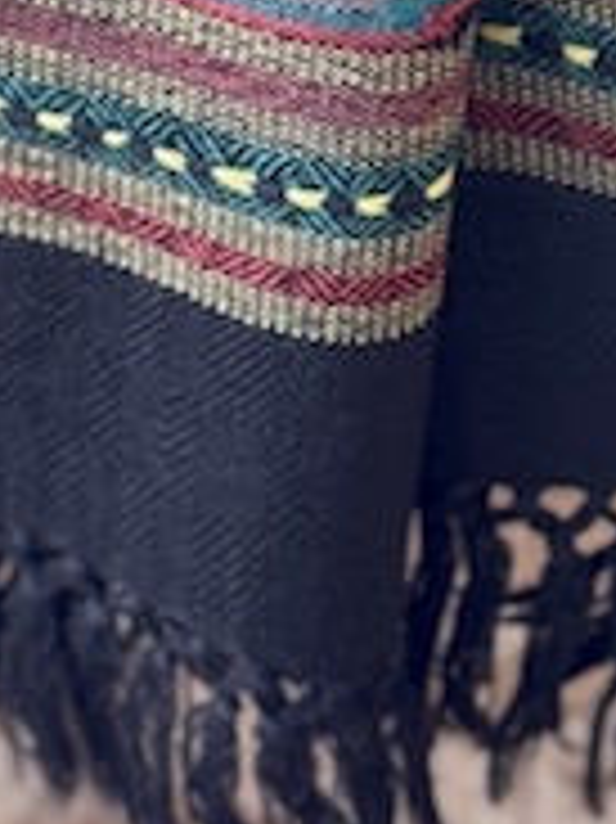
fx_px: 6200
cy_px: -1067
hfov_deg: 5.7
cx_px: 2
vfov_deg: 7.2
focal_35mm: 261
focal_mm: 6.76
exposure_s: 1/65
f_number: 1.78
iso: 100
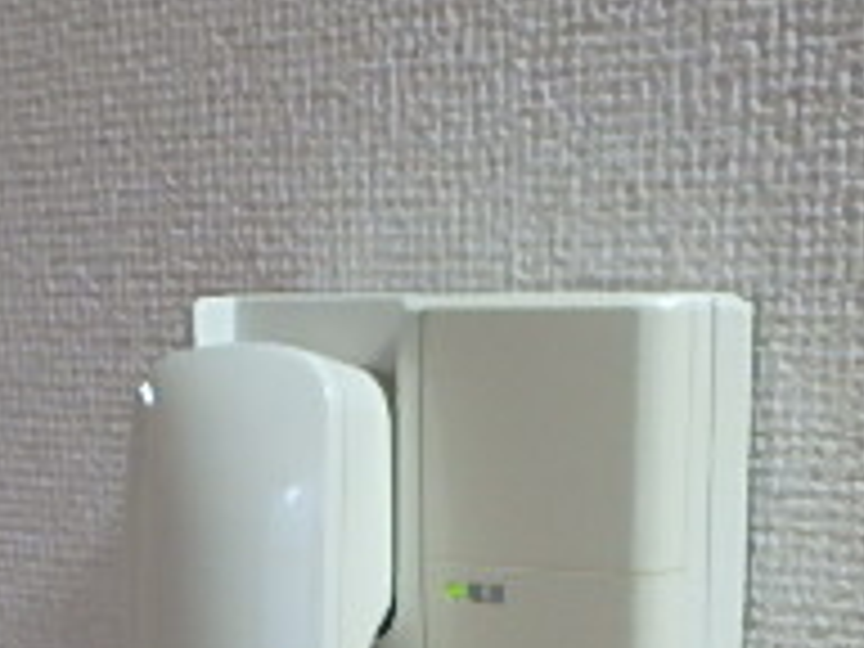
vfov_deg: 19.3
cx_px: 450
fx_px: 1747
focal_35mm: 70
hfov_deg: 27.8
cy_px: 855
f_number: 3.5
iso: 320
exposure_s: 1/30
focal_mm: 3.7
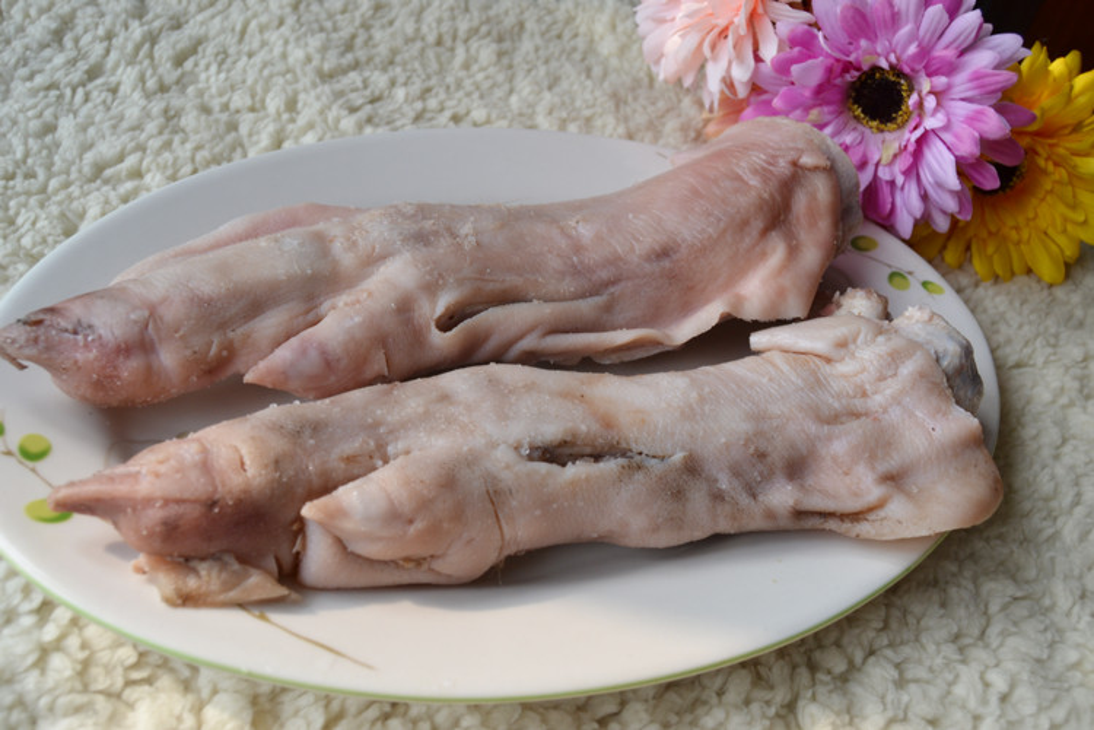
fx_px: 1048
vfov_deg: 38.4
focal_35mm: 34
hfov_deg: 55.1
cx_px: 547
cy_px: 365
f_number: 8
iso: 320
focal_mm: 23
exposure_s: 1/125
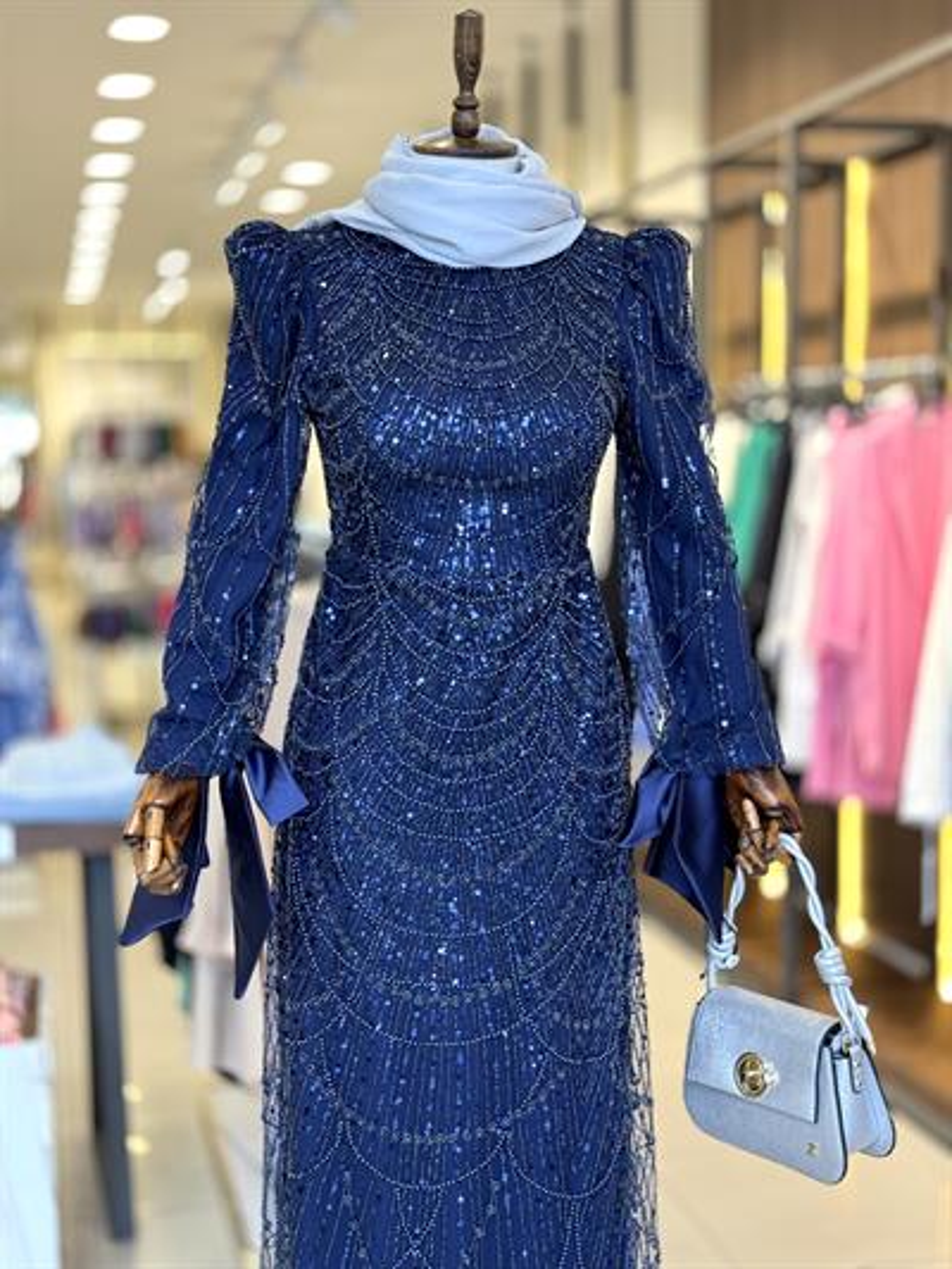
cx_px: 476
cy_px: 634
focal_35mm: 48
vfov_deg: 39.6
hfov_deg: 30.3
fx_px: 1759
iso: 50
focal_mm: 6.76
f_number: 1.78
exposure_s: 1/50
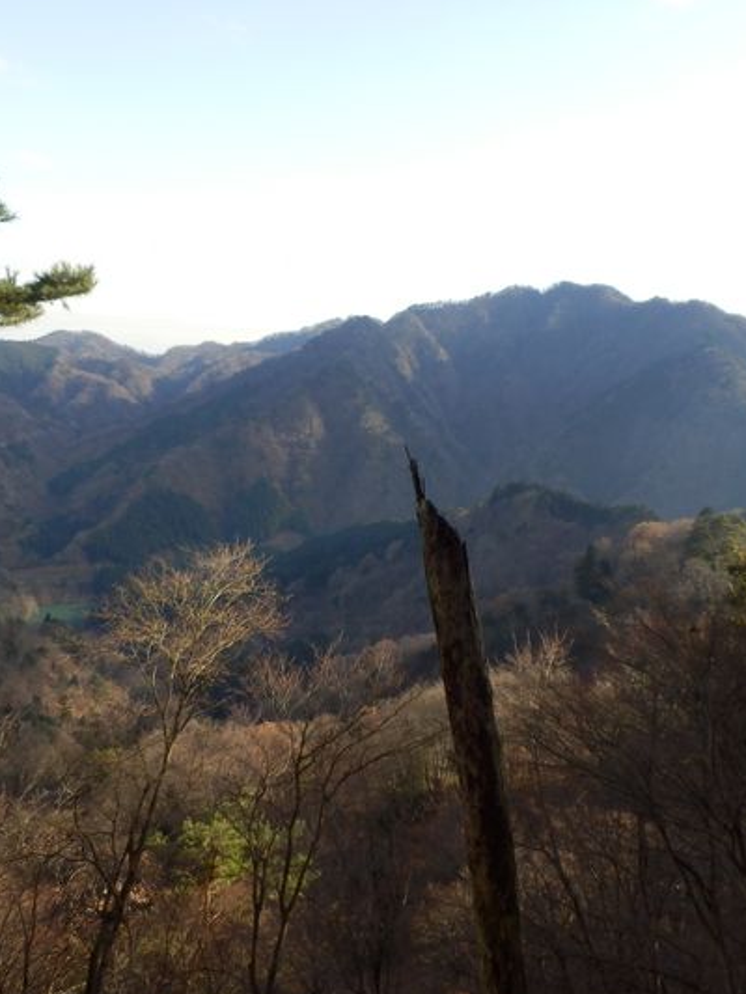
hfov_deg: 39.7
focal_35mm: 36
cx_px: 351
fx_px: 1034
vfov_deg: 51.3
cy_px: 500
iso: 80
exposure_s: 1/320
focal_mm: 4.2
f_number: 3
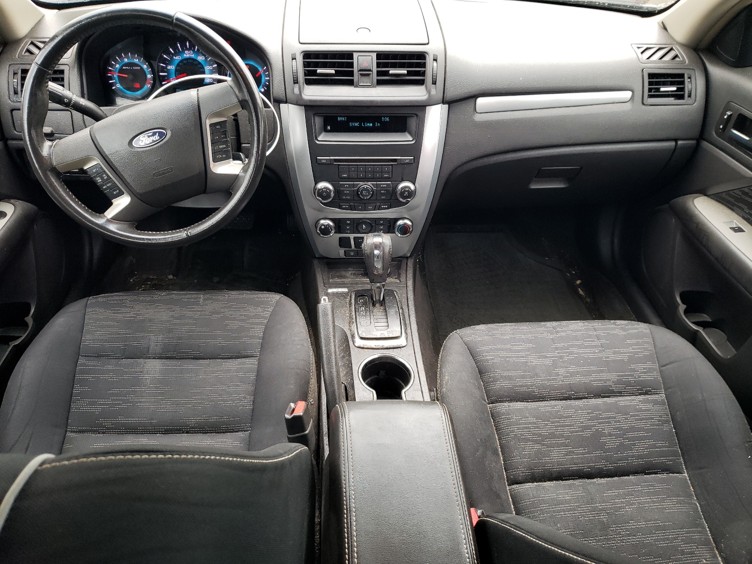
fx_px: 565
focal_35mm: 26
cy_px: 282
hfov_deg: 67.3
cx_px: 376
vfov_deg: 53.1
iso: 77
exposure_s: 1/100
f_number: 1.5
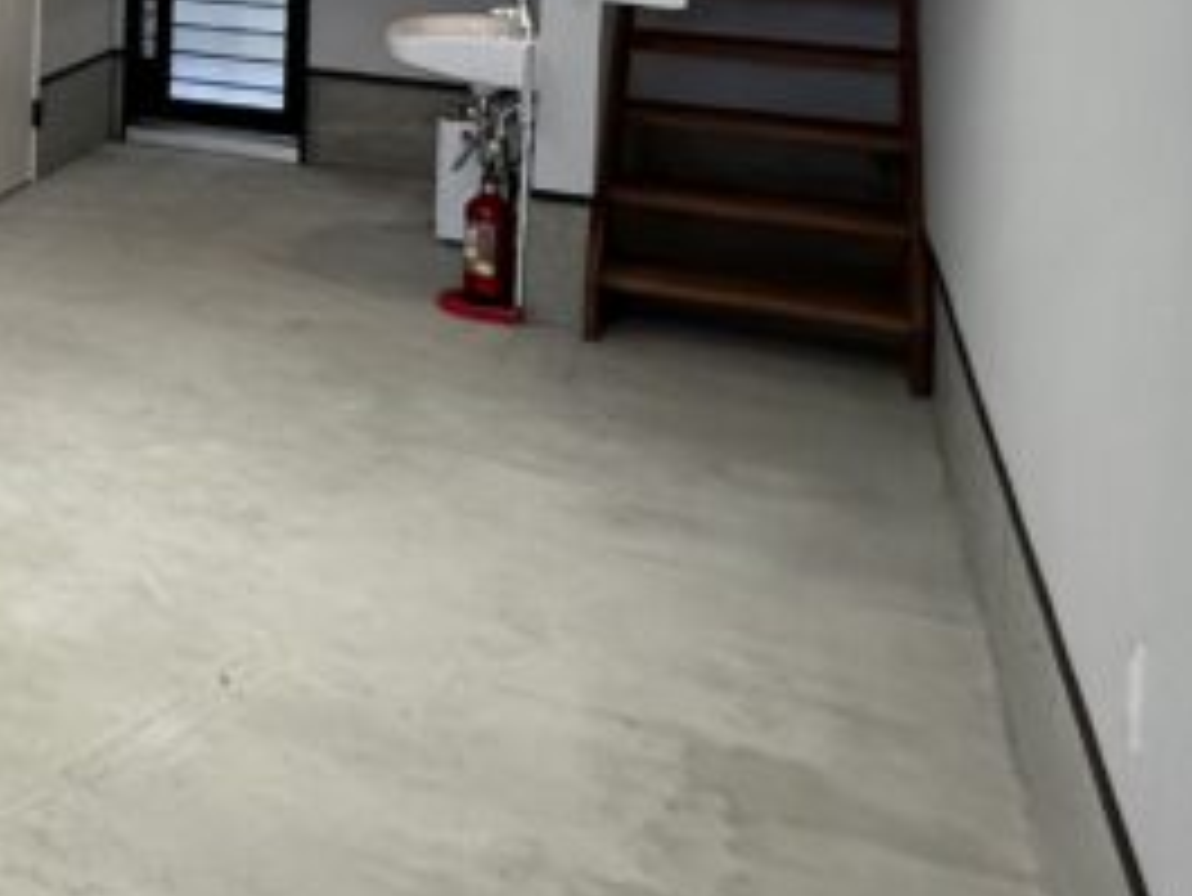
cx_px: -508
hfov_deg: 27.1
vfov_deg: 24.6
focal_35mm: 54
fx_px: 1860
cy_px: -162
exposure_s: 1/60
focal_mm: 2.22
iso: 160
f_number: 2.2
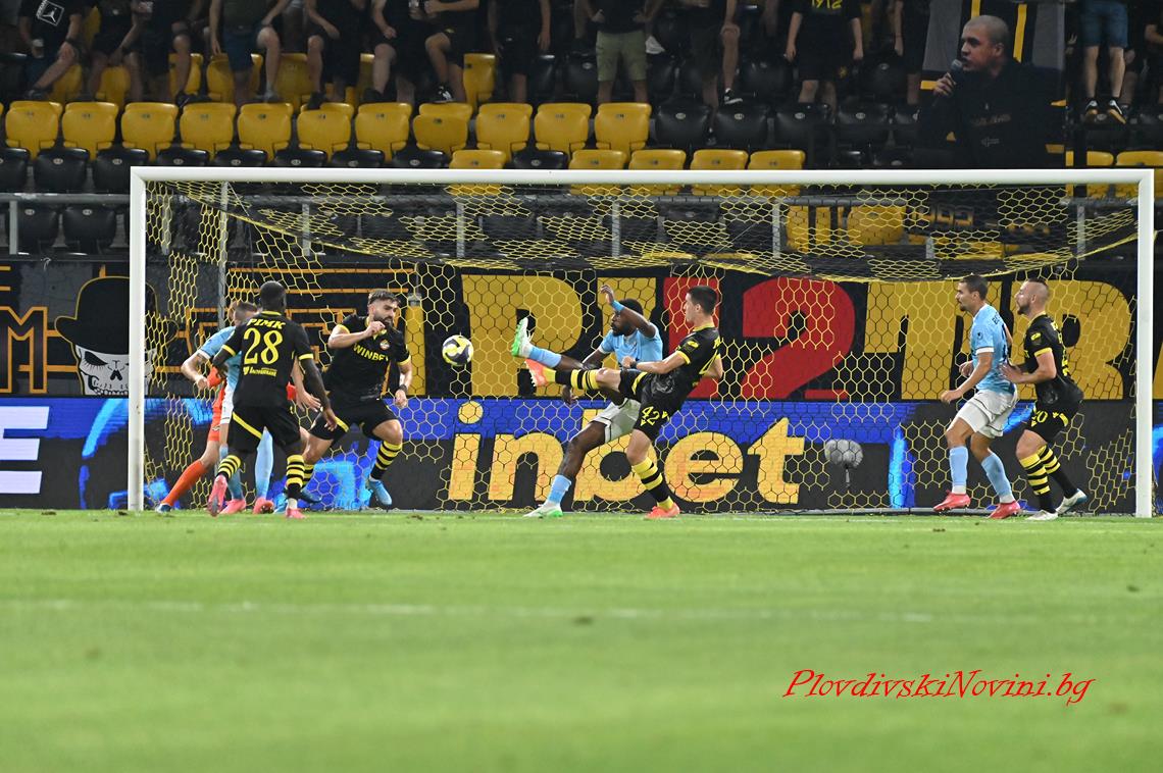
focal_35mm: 480
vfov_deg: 2.9
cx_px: 582
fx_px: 15493
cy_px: 386
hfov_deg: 4.3
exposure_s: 1/1600
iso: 7200
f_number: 6.3
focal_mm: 480
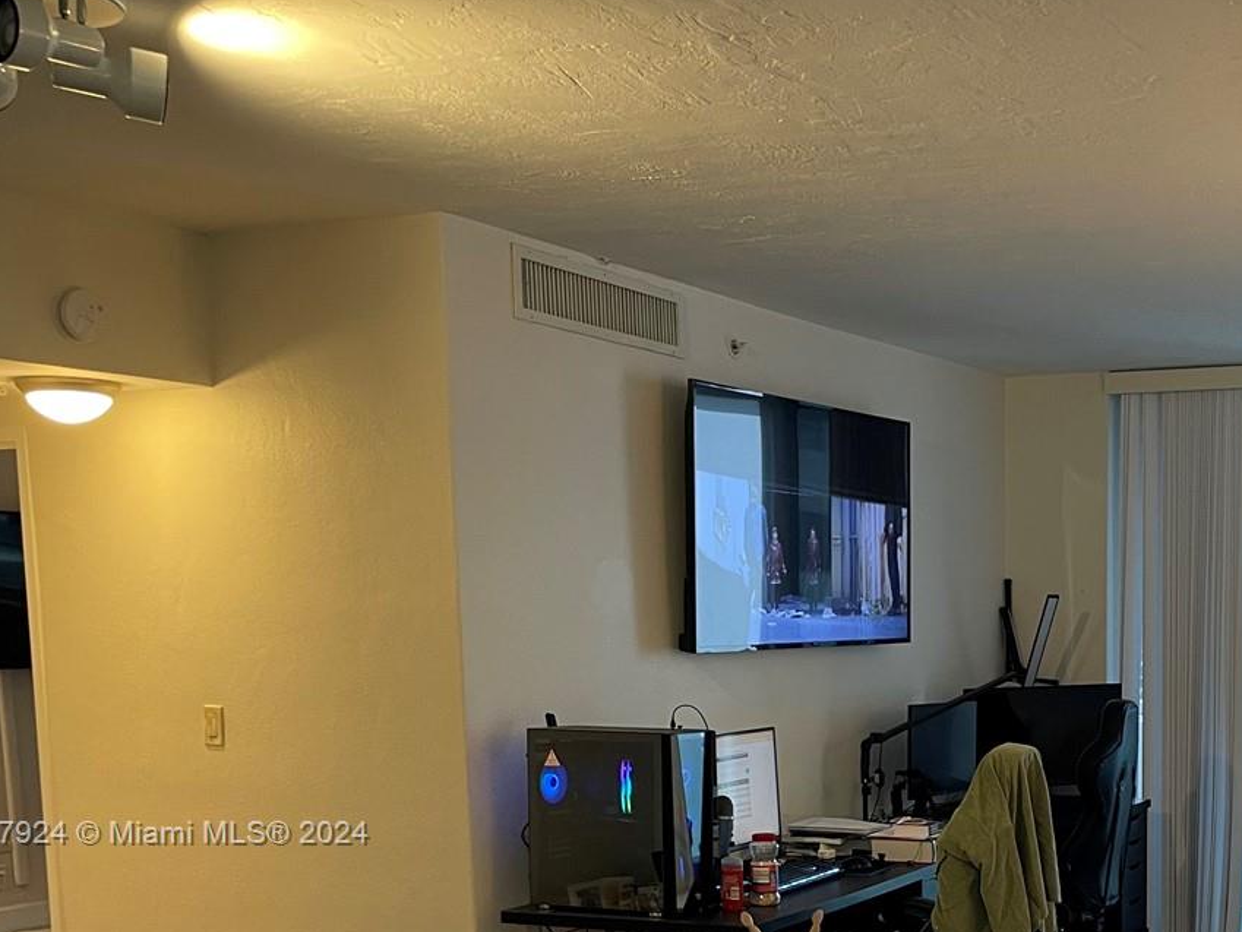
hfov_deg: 36.9
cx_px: 1071
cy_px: 835
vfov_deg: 28.6
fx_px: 1758
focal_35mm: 49
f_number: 1.6
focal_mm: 4.2
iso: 125
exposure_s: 1/60
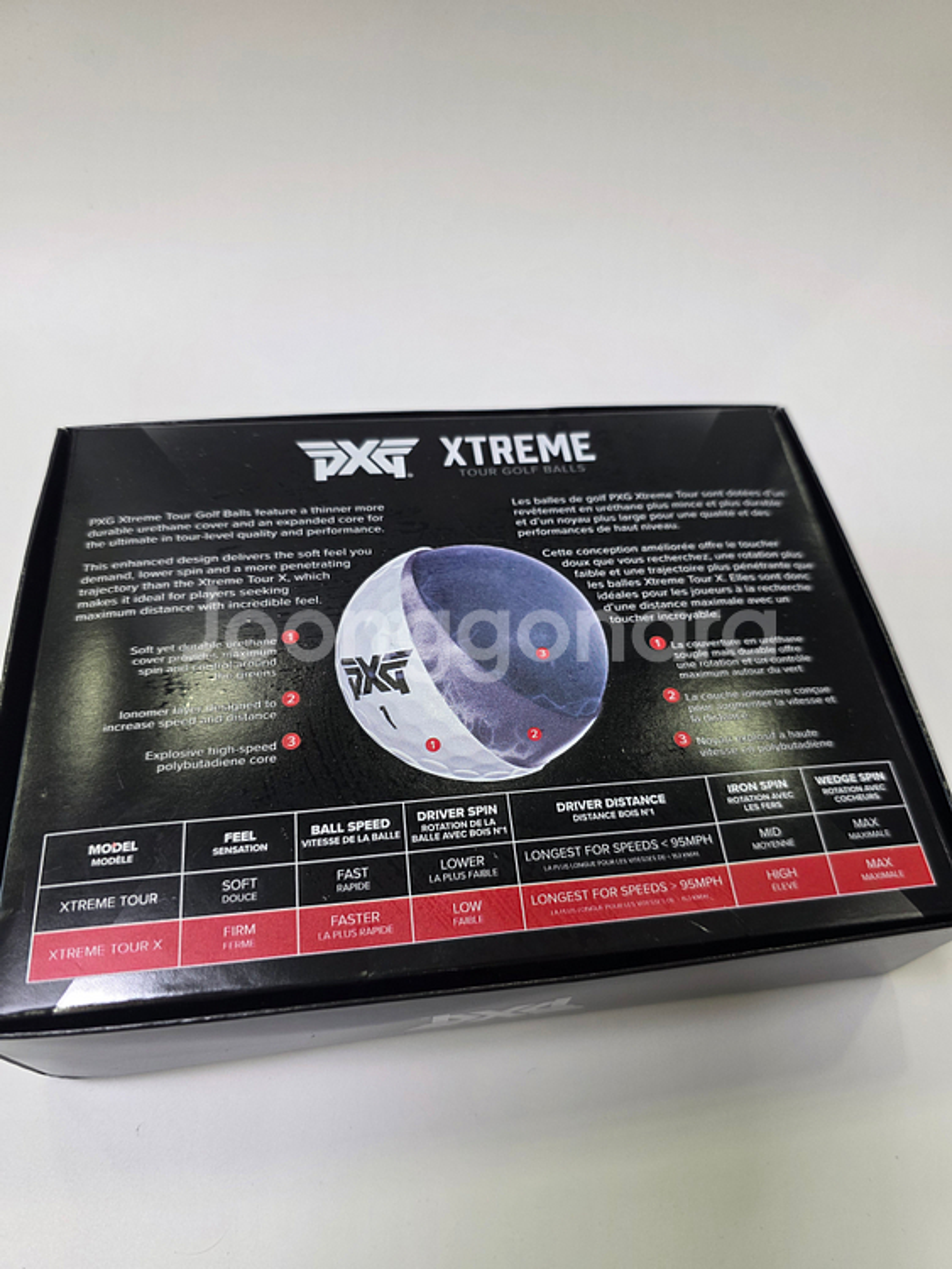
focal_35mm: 23
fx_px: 843
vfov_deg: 73.9
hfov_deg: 58.9
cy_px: 634
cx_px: 476
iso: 160
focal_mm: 6.3
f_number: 1.7
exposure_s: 1/120
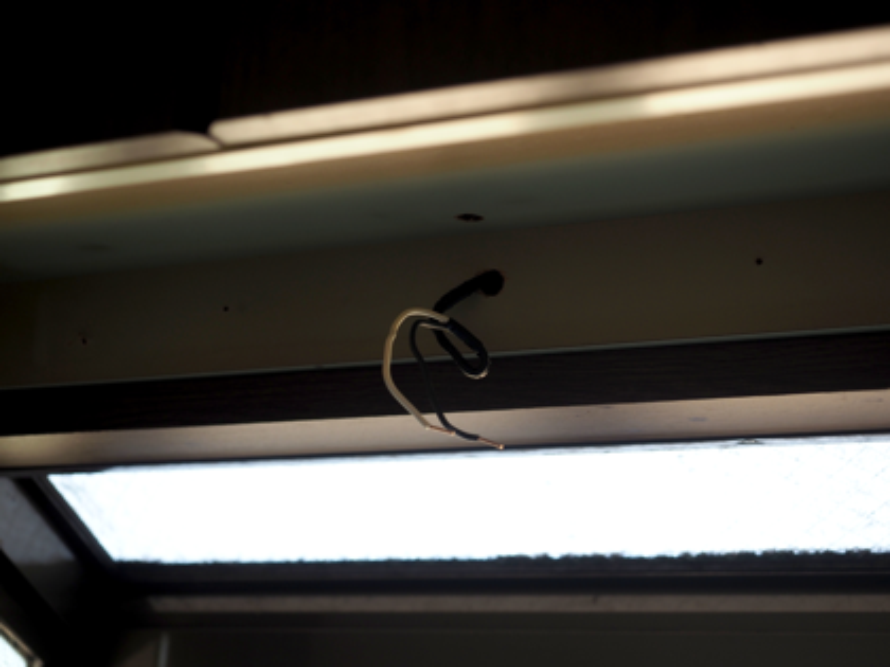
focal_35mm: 68
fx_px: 1748
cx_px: 445
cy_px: 334
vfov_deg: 21.6
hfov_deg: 28.6
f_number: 3.2
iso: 200
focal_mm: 34
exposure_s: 1/80
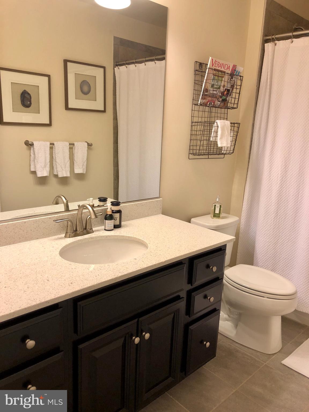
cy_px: 206
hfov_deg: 49.7
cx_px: 154
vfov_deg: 63.4
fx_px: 333
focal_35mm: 28
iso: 25
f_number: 1.8
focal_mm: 3.99
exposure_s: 1/30
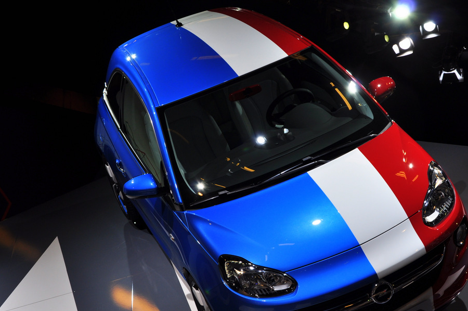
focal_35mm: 76
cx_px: 282
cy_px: 185
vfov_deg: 17.9
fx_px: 987
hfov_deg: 26.6
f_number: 9
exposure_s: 1/125
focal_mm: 38
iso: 200
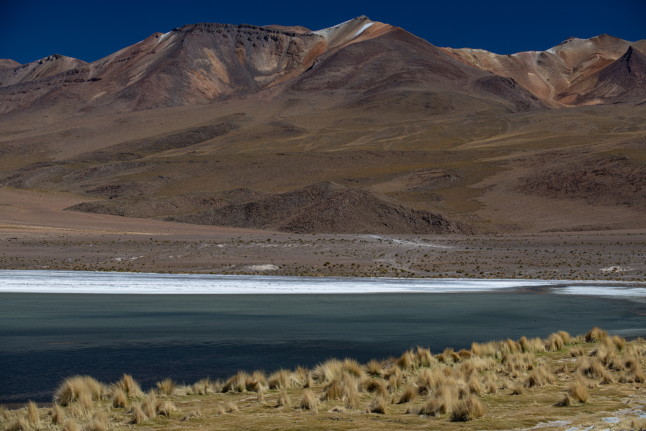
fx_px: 1400
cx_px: 323
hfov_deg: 26.0
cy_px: 216
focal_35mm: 78
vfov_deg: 17.5
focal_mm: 78
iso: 100
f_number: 7.1
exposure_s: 1/200
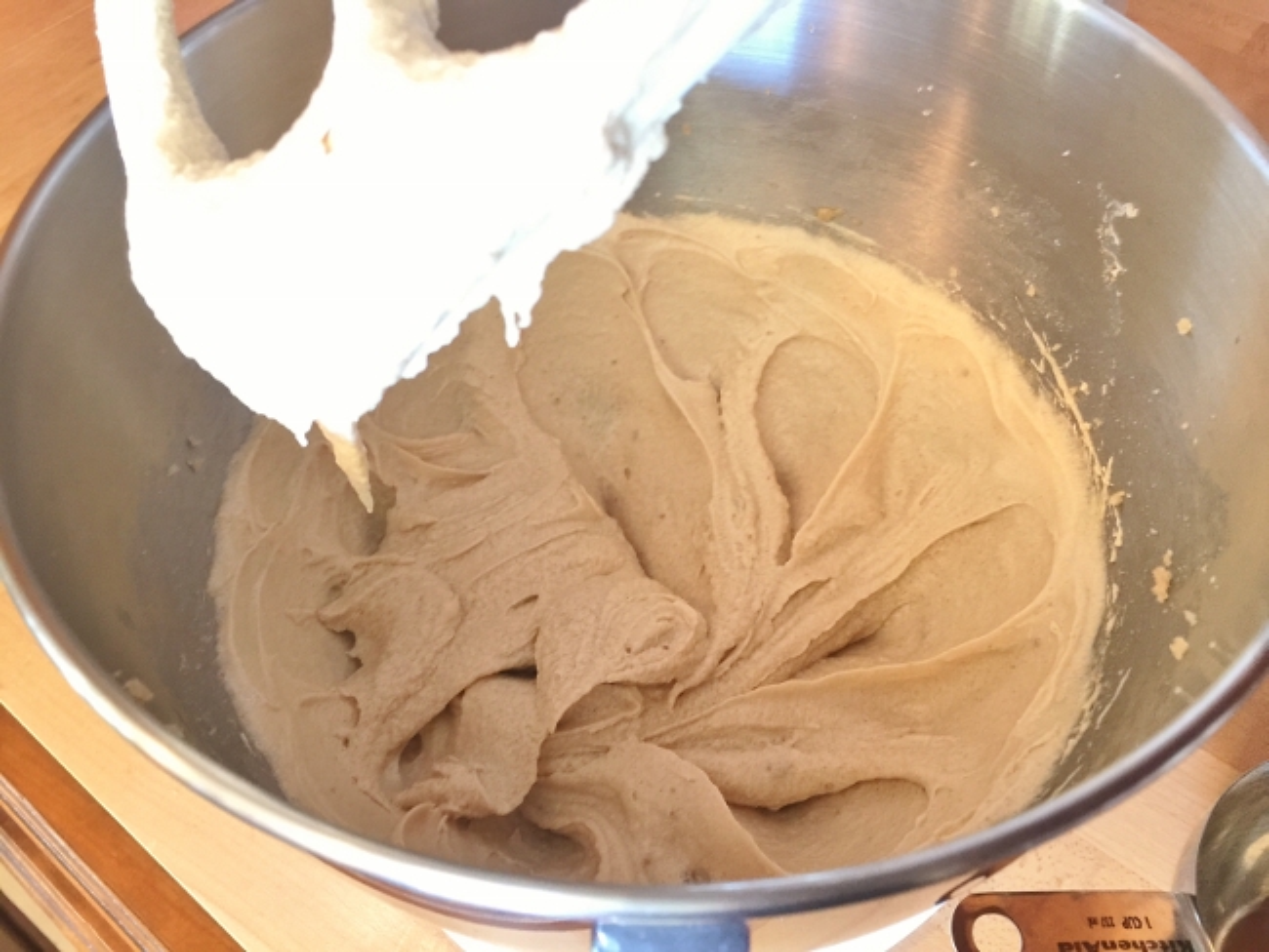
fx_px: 1064
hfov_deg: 61.6
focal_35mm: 29
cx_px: 634
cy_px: 476
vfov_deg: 48.3
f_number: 2.2
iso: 100
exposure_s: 1/10
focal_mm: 4.15
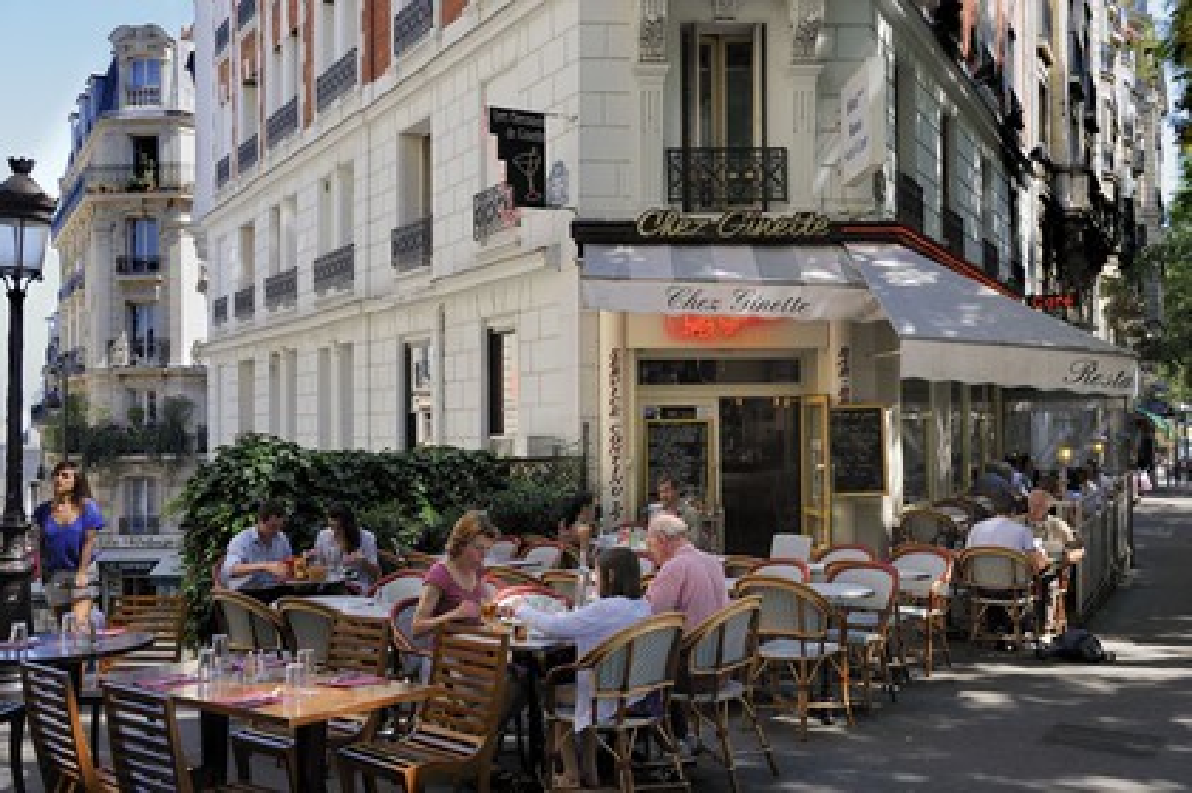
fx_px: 1125
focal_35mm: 34
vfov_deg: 38.8
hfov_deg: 55.8
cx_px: 596
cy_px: 396
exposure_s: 1/200
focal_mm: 34
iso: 200
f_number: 5
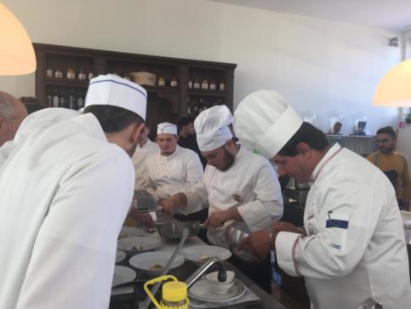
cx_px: 212
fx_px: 356
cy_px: 155
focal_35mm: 30
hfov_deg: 59.9
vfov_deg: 46.9
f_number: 2.2
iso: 40
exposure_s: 1/50
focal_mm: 4.15
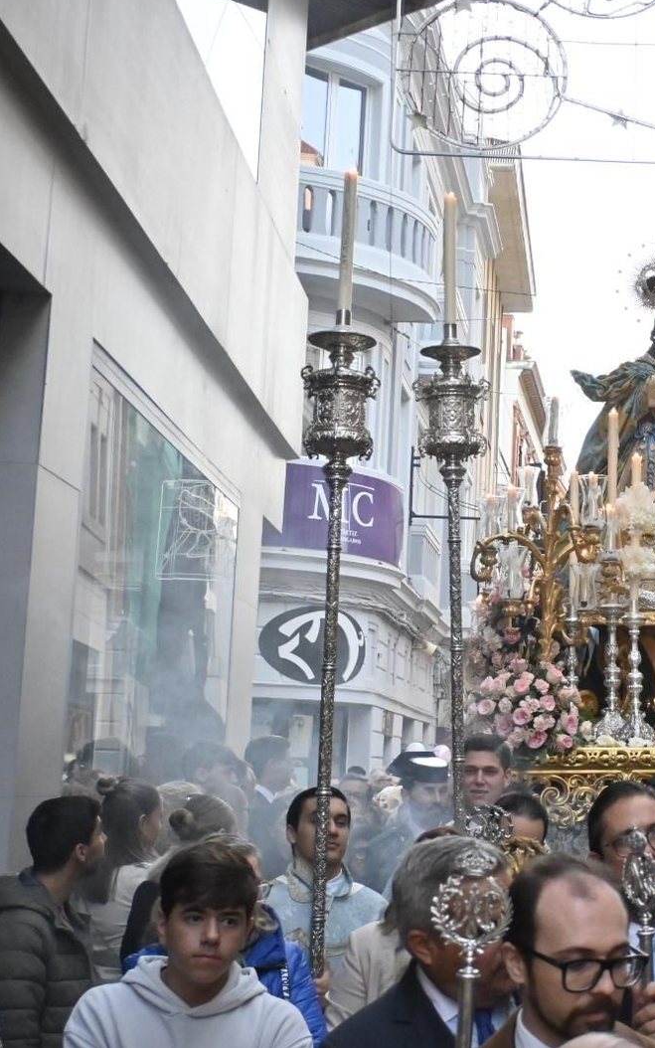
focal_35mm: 65
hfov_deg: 19.2
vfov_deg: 31.5
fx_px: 1856
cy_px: 519
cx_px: 731
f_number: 4.5
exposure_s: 1/320
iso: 3200
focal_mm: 28
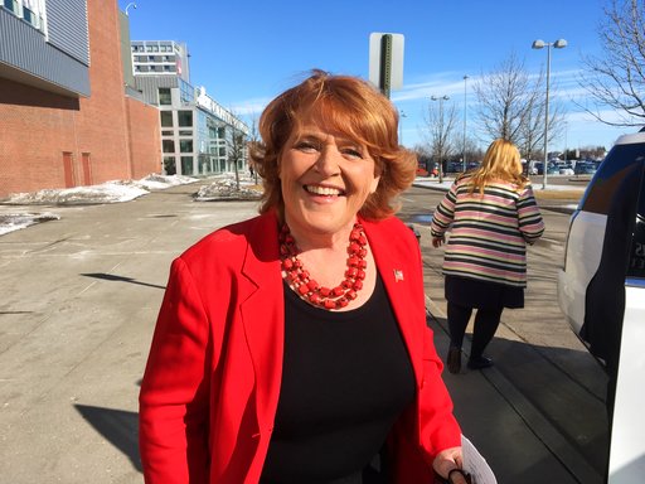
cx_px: 322
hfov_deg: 61.7
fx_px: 540
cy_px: 242
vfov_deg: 48.2
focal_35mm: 29
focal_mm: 4.15
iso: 25
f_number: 2.2
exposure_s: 1/1923
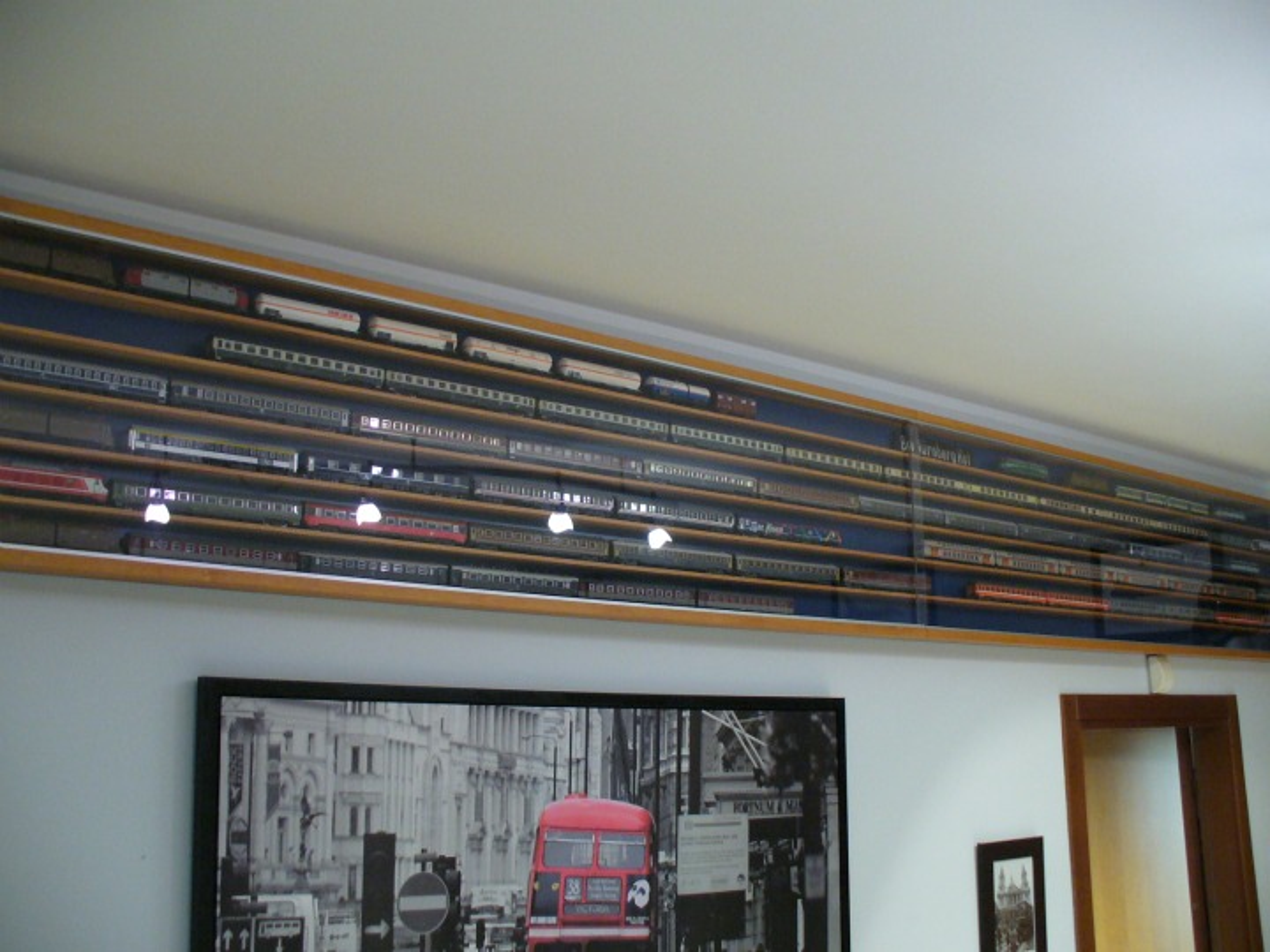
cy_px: 476
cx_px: 635
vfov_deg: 38.7
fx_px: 1357
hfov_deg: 50.1
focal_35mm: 37
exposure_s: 1/8
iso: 200
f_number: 2.8
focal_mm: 6.1
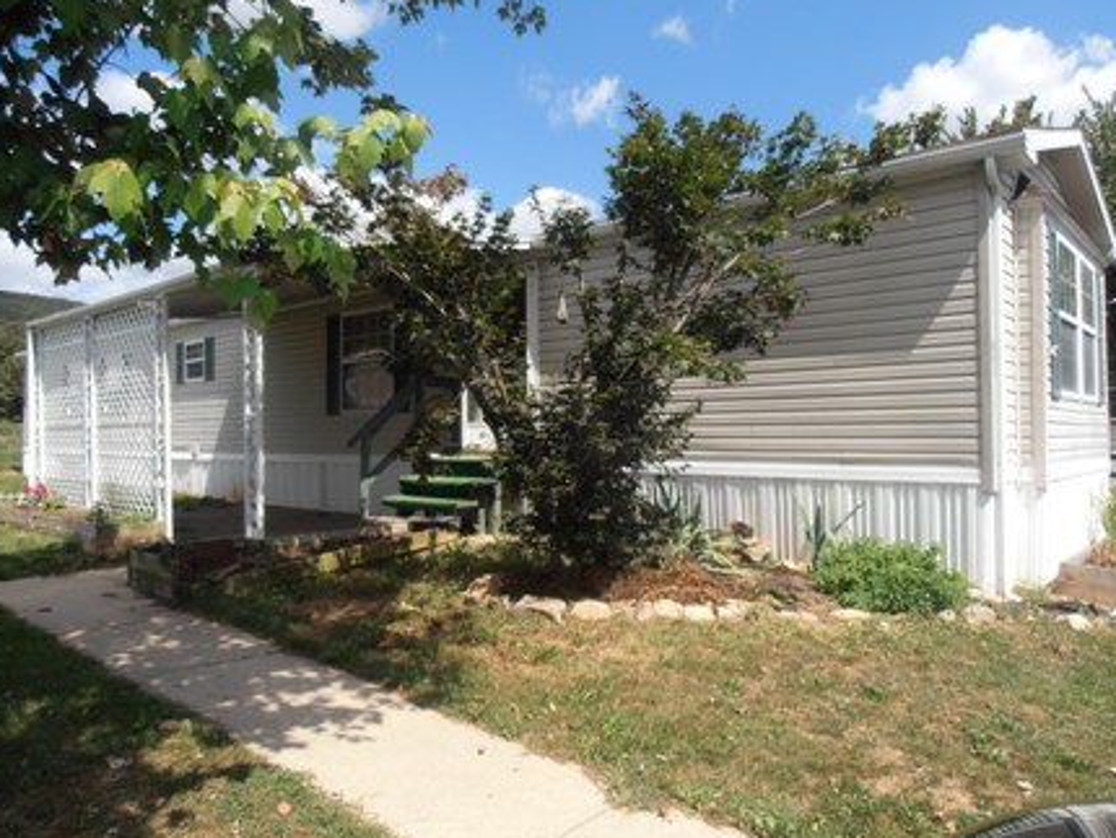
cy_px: 410
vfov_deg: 54.9
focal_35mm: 25
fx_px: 806
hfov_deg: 69.4
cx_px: 563
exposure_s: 1/1000
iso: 80
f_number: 3
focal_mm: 4.2
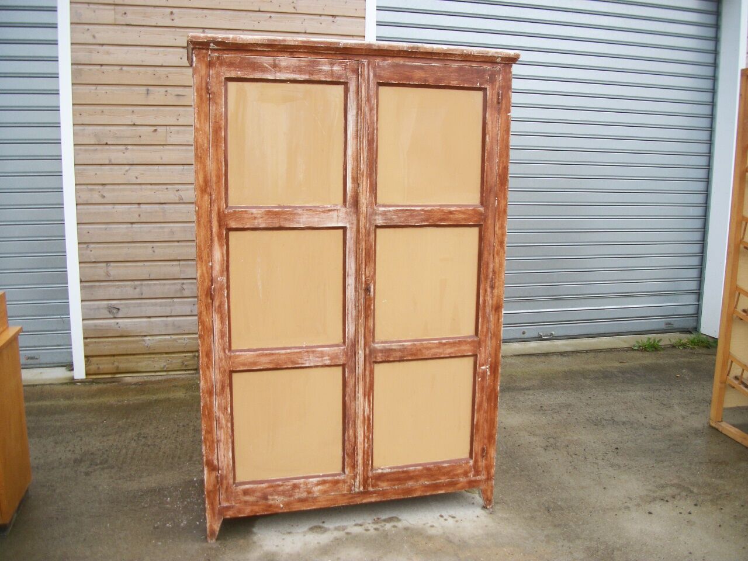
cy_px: 280
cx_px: 374
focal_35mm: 32
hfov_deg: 56.8
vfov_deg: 44.2
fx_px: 691
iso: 80
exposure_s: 1/200
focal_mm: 5.7
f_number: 2.9
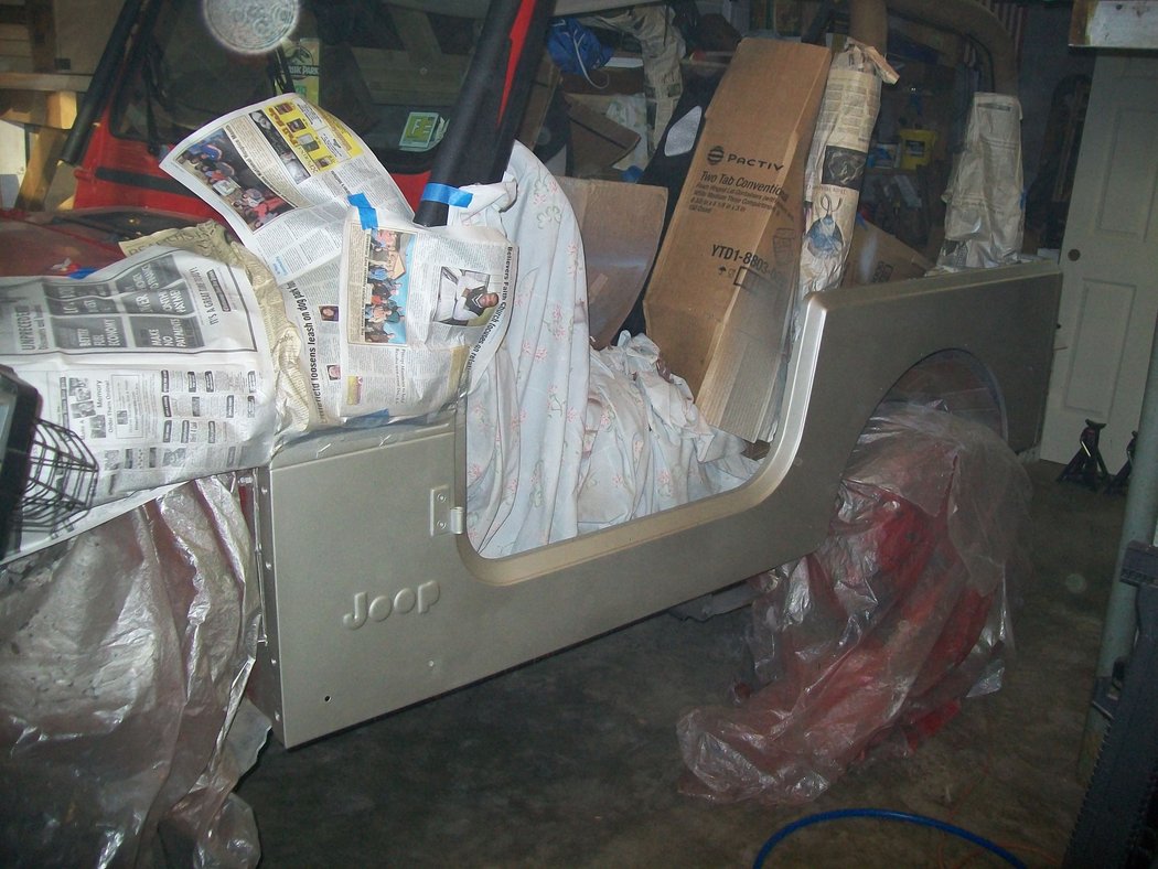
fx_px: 1138
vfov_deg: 41.8
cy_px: 434
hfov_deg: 53.9
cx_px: 579
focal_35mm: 34
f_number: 2.7
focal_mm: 6.1
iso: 160
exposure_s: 1/60
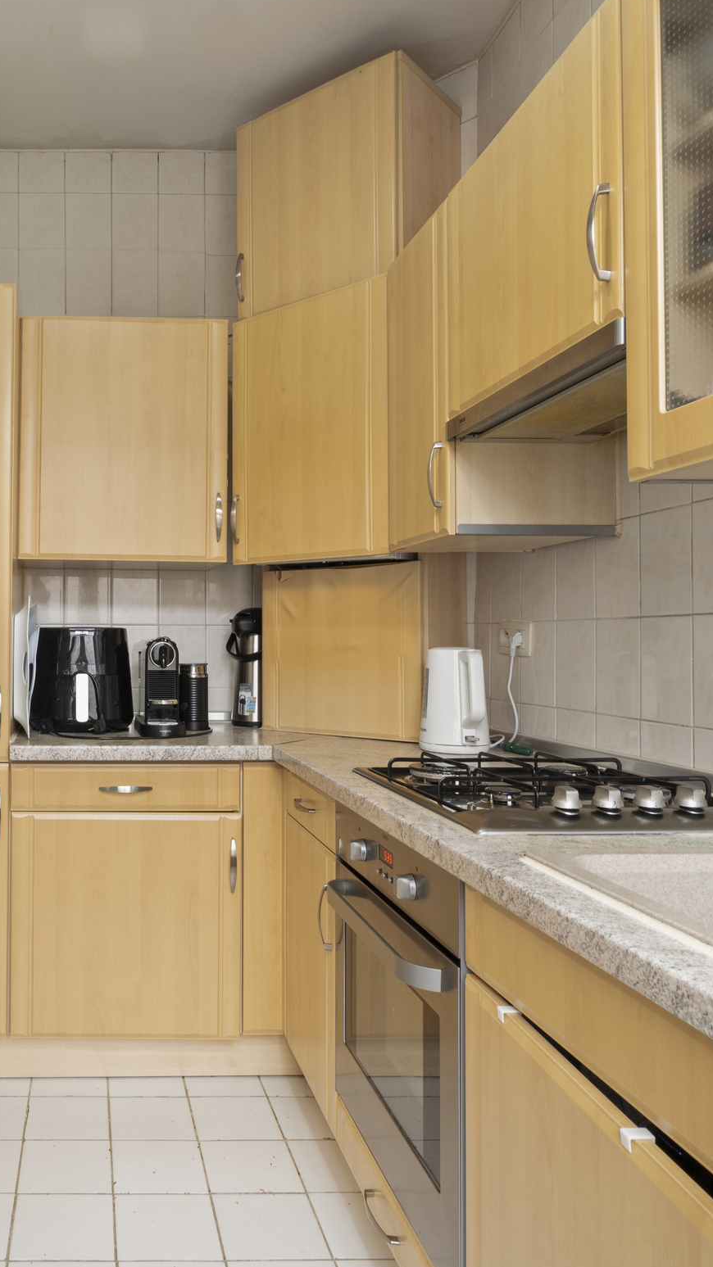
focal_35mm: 26
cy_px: 618
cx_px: 99
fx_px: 874
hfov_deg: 41.6
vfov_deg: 71.9
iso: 250
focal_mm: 16
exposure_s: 1.6
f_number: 11
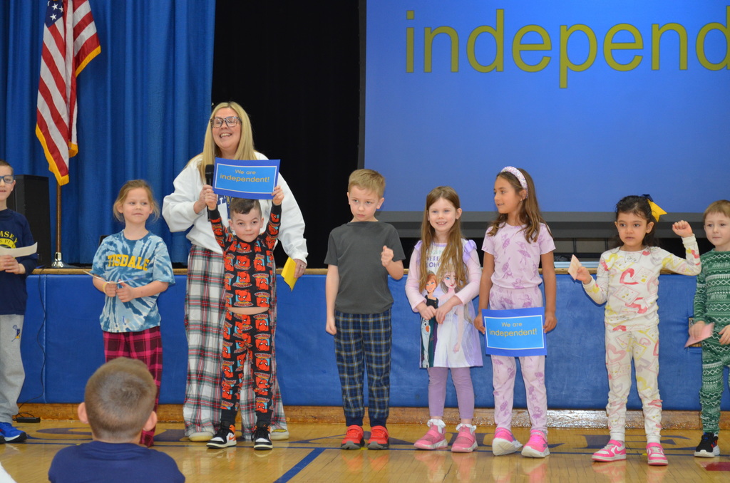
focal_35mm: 72
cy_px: 242
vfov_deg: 18.8
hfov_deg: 28.1
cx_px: 365
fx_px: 1457
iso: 800
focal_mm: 48
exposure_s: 1/60
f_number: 5.6
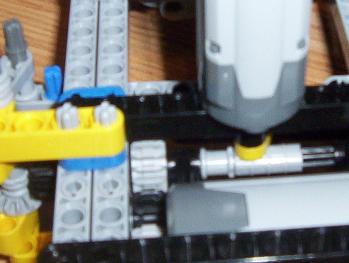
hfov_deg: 22.1
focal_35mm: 88
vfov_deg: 16.8
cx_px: 238
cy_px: 93
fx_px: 889
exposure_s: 1/60
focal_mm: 5.26
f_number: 3.84
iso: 140
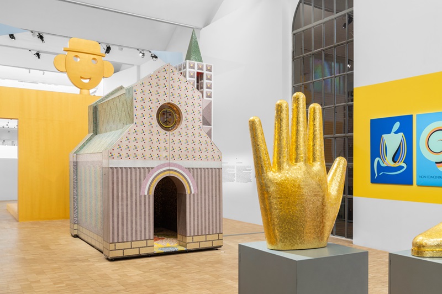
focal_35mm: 32
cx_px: 221
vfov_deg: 41.0
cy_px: 147
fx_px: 393
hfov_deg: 58.8
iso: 400
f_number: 13
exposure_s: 1
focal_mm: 32
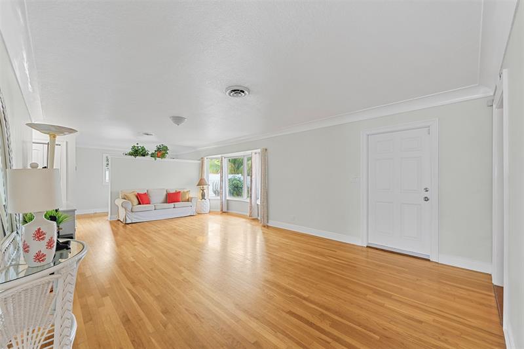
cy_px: 174
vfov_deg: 81.2
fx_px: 204
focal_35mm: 14
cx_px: 262
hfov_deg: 104.3
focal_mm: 14
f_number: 8
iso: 500
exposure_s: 1/1.67
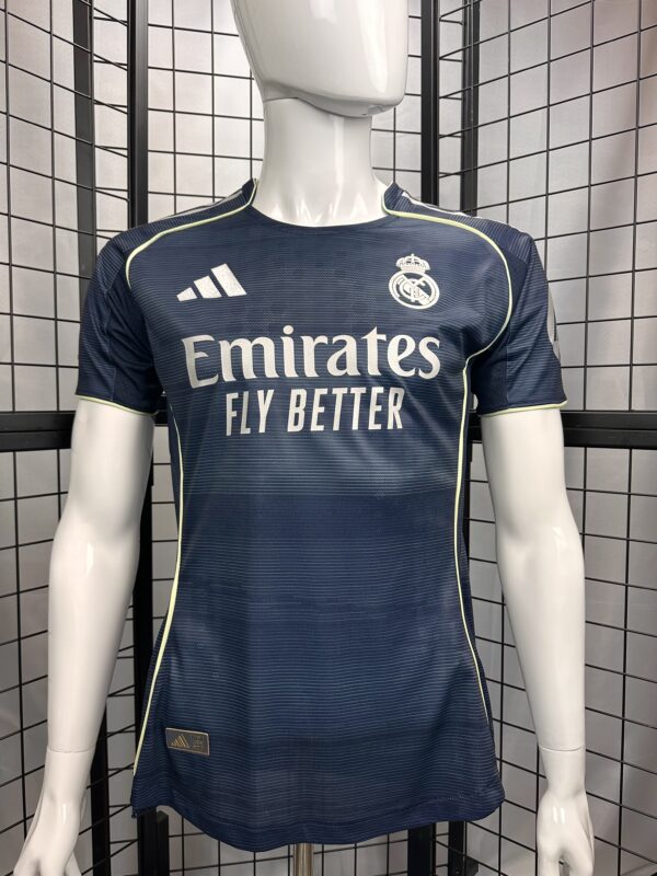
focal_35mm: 24
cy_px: 438
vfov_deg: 71.6
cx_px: 328
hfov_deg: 56.8
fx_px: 607
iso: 125
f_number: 1.78
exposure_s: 1/120
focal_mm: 6.86
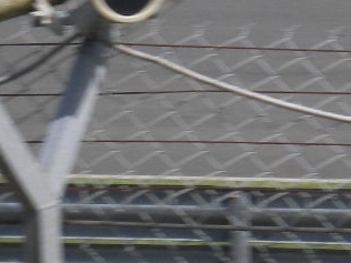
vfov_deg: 4.0
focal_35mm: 370
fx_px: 3752
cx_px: 369
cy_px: -117
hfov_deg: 5.3
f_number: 4
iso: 50
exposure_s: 1/400
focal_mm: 18.9
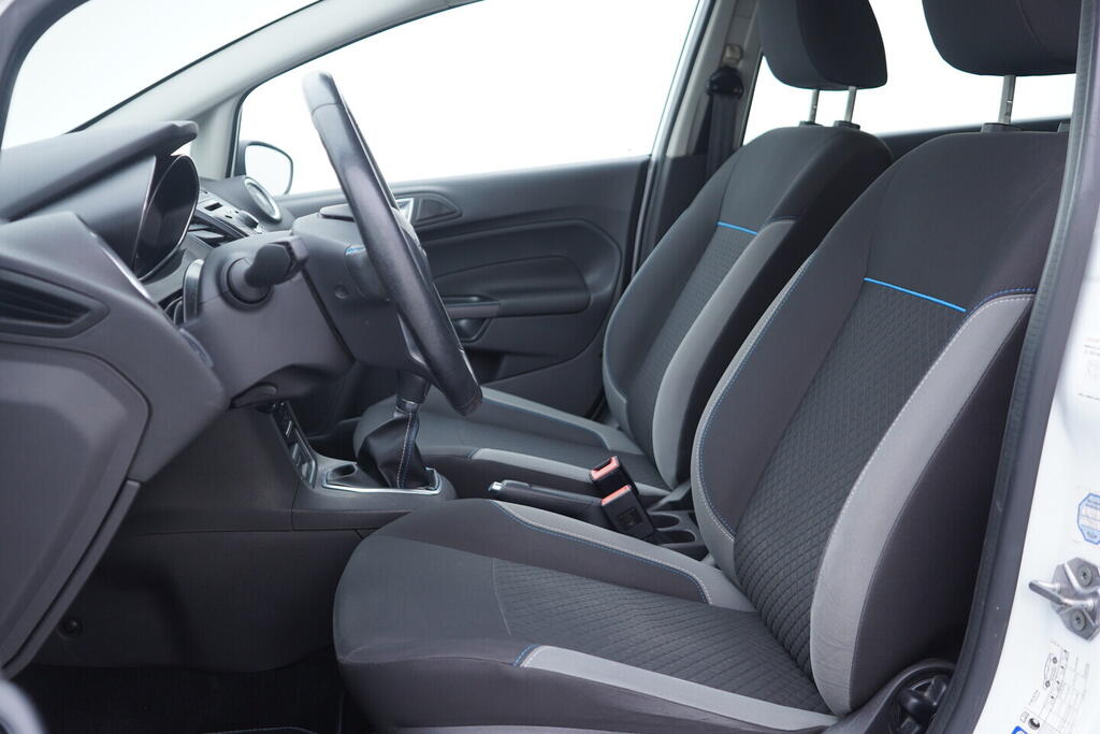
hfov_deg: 53.1
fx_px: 1100
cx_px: 550
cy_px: 367
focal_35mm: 36
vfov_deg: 36.9
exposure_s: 1/40
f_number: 2.8
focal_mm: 24
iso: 160
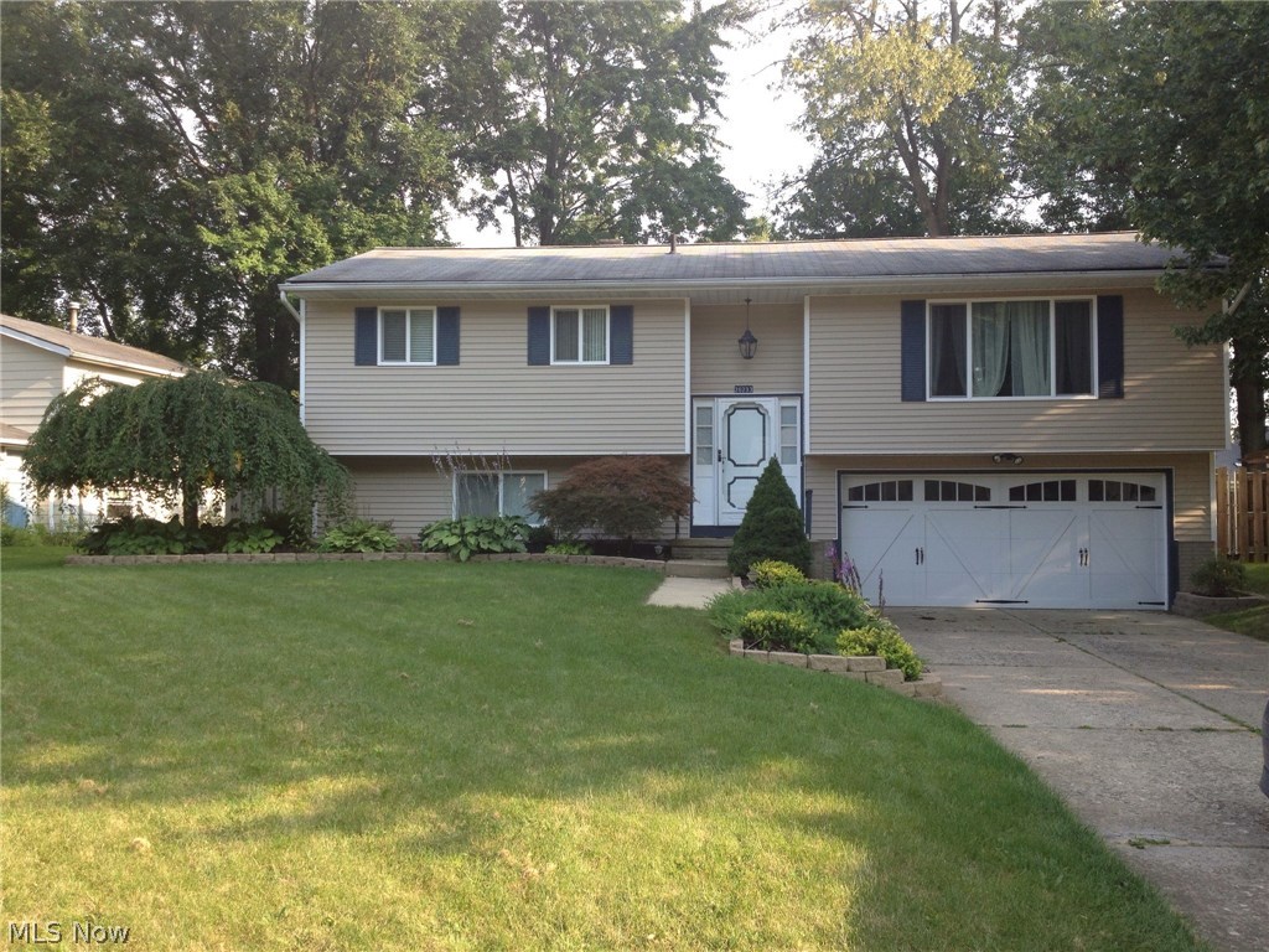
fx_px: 1283
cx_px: 634
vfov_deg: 40.7
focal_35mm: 35
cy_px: 476
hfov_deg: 52.6
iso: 50
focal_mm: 4.28
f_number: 2.4
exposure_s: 1/286
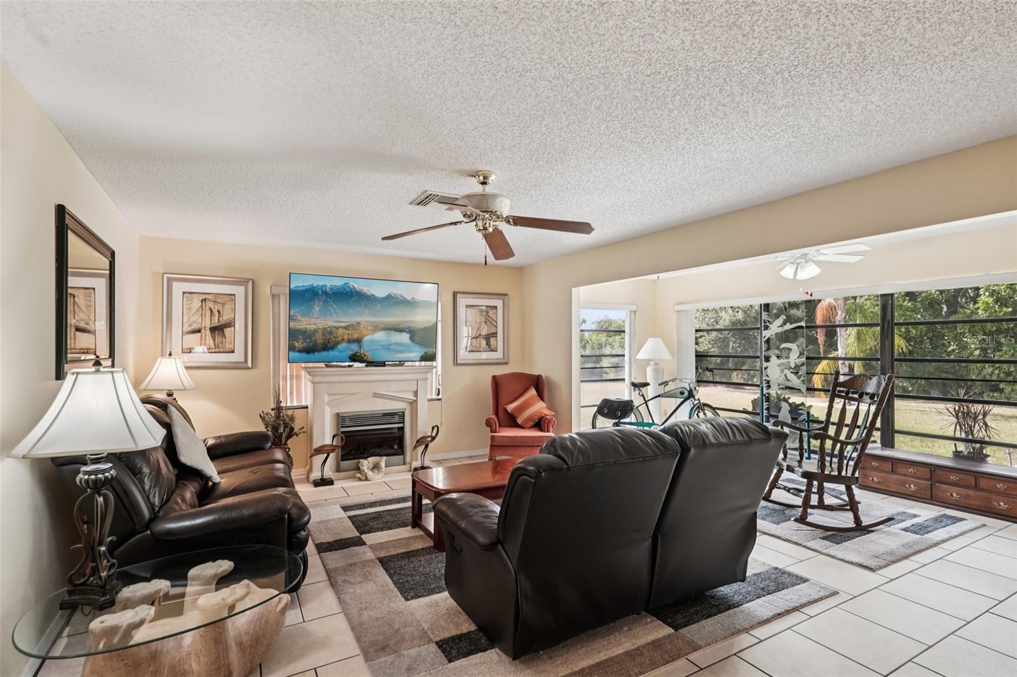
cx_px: 508
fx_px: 508
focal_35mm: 18
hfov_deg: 90.0
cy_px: 338
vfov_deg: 67.4
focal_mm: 18
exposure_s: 1/13
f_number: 8
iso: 400
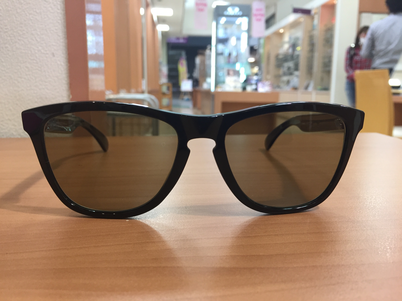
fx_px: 337
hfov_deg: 61.7
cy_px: 150
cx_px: 201
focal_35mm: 29
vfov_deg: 48.2
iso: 50
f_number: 2.2
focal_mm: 4.15
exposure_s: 1/30
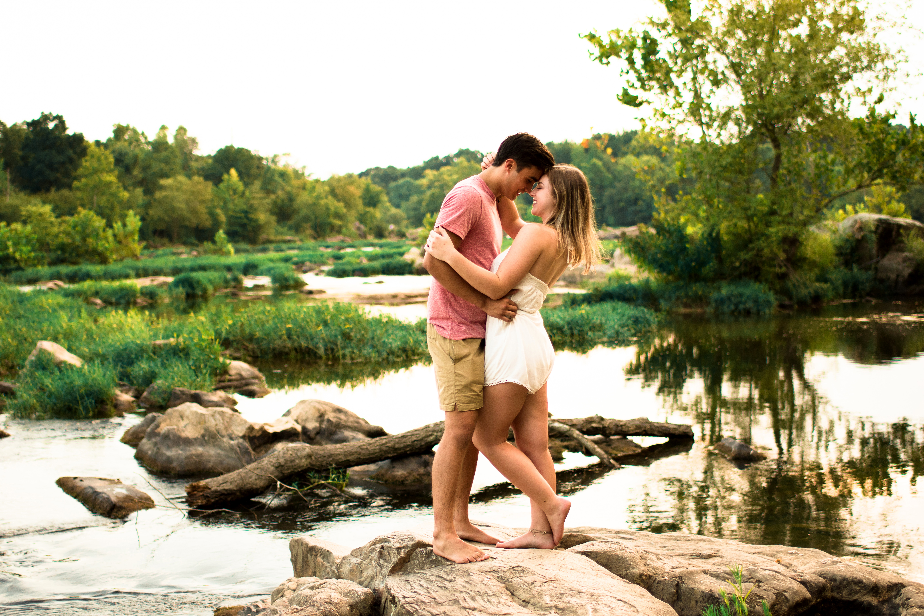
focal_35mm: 52
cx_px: 462
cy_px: 308
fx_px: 1347
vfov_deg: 25.8
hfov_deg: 37.9
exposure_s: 1/500
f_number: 1.8
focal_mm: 35
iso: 250
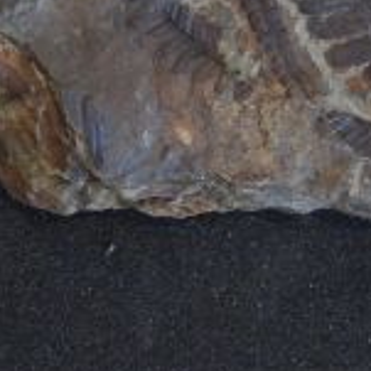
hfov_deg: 4.5
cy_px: 12
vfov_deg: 4.5
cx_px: -5
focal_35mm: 393
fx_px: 4765
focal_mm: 18.7
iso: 400
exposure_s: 1/30
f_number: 4.2
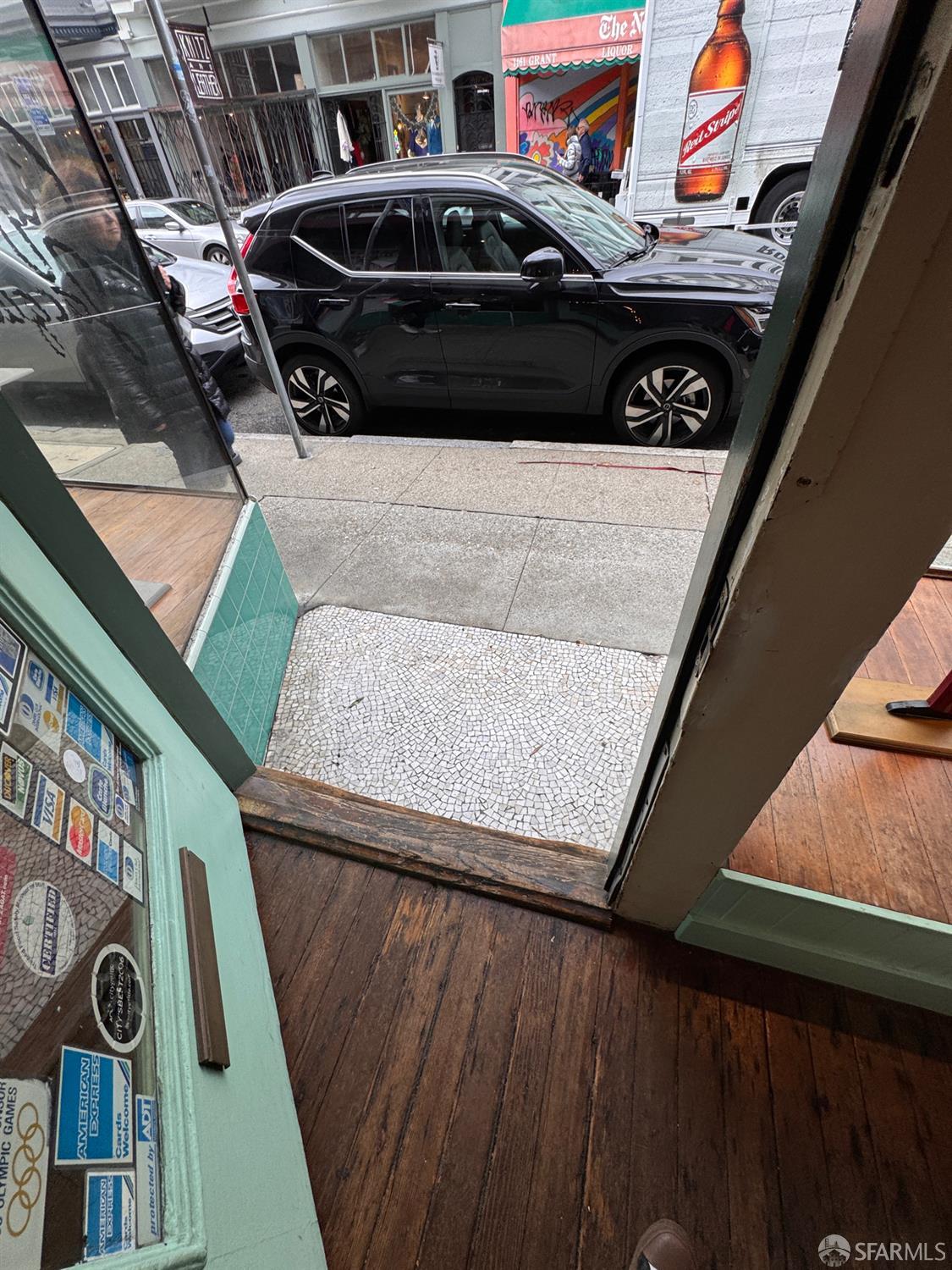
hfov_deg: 85.7
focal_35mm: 14
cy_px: 635
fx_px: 513
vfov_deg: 102.1
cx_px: 476
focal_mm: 2.22
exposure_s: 1/120
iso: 64
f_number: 2.2
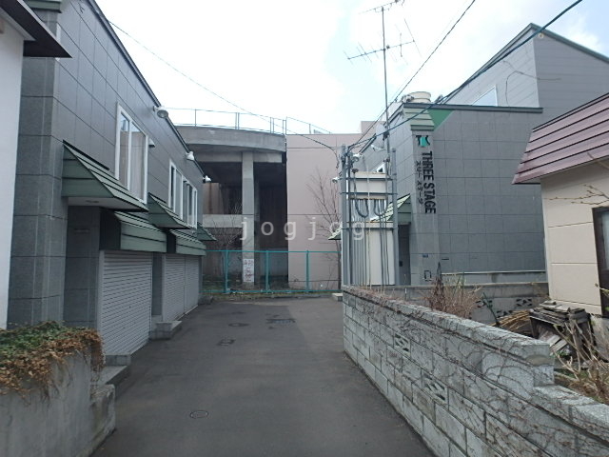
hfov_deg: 79.0
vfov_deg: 63.4
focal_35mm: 21
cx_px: 304
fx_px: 369
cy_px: 228
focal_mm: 3.7
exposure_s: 1/640
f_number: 3.5
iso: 125
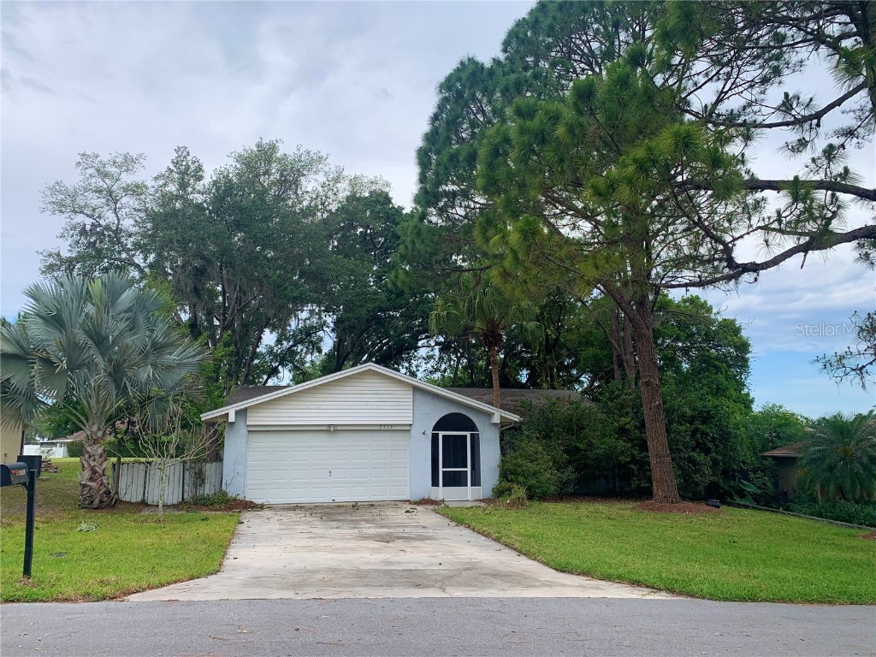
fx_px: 658
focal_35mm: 26
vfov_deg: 53.1
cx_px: 438
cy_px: 328
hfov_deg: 67.3
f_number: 1.8
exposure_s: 1/1689
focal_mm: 4.25
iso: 25
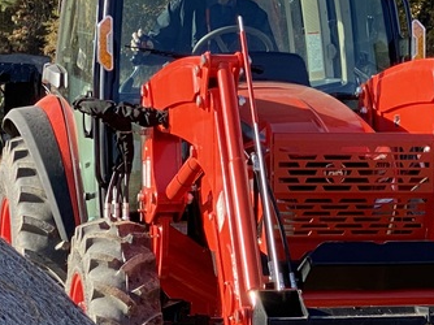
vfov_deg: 7.9
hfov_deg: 10.6
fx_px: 2343
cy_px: 220
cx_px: 348
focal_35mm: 187
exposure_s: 1/727
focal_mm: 6
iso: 20
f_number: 2
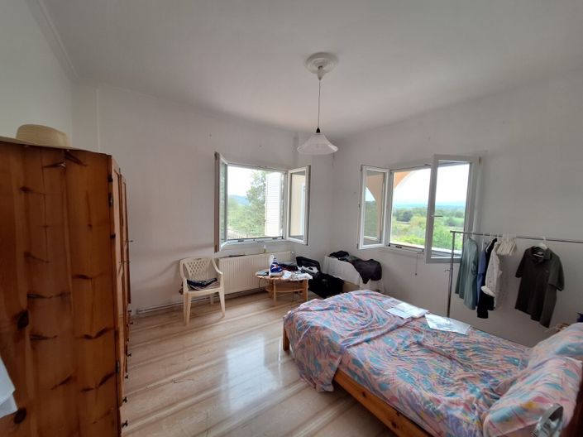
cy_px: 218
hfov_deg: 106.2
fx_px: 219
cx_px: 292
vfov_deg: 89.9
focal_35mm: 13
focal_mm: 1.74
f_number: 2.2
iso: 50
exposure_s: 1/50
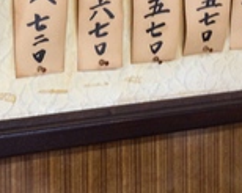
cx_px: -25
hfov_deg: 19.9
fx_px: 659
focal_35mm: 92
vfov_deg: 16.1
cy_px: -27
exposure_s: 1/30
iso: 125
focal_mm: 4.15
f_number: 2.2
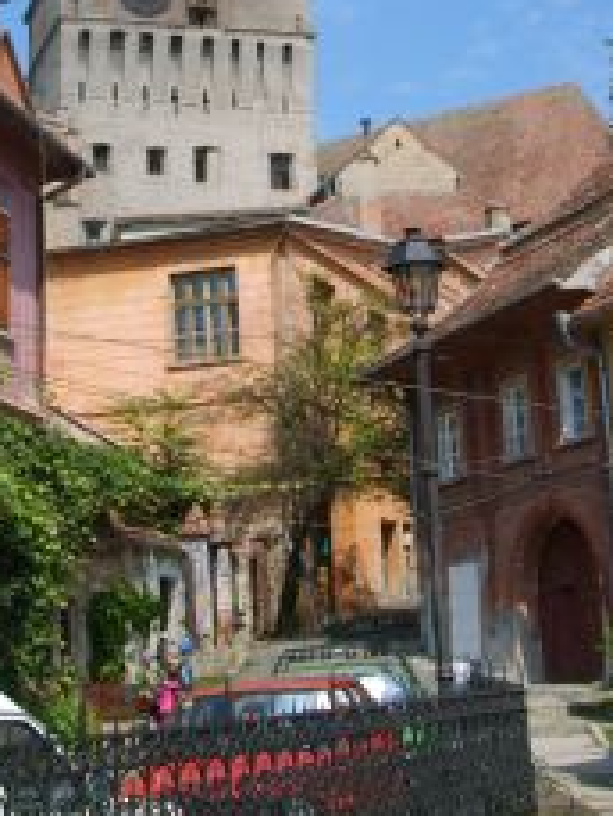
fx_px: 1769
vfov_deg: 25.3
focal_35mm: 75
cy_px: 110
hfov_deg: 19.6
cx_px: 203
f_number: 3
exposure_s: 1/750
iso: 50
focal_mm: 7.2
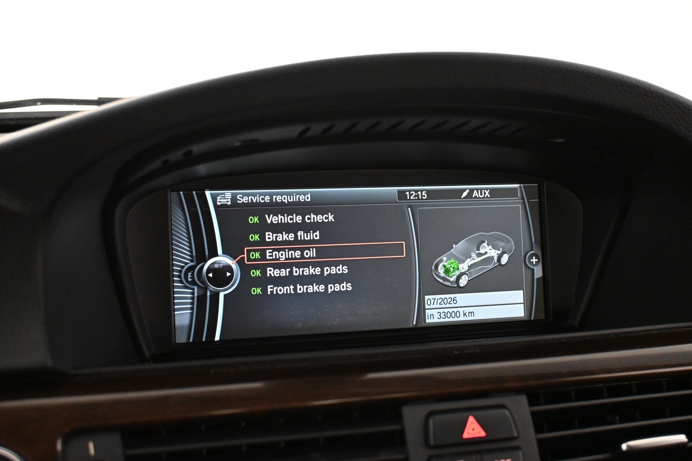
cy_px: 230
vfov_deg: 34.2
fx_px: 750
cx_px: 346
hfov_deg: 49.6
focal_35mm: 39
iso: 4000
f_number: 4.5
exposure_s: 1/40
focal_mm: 26
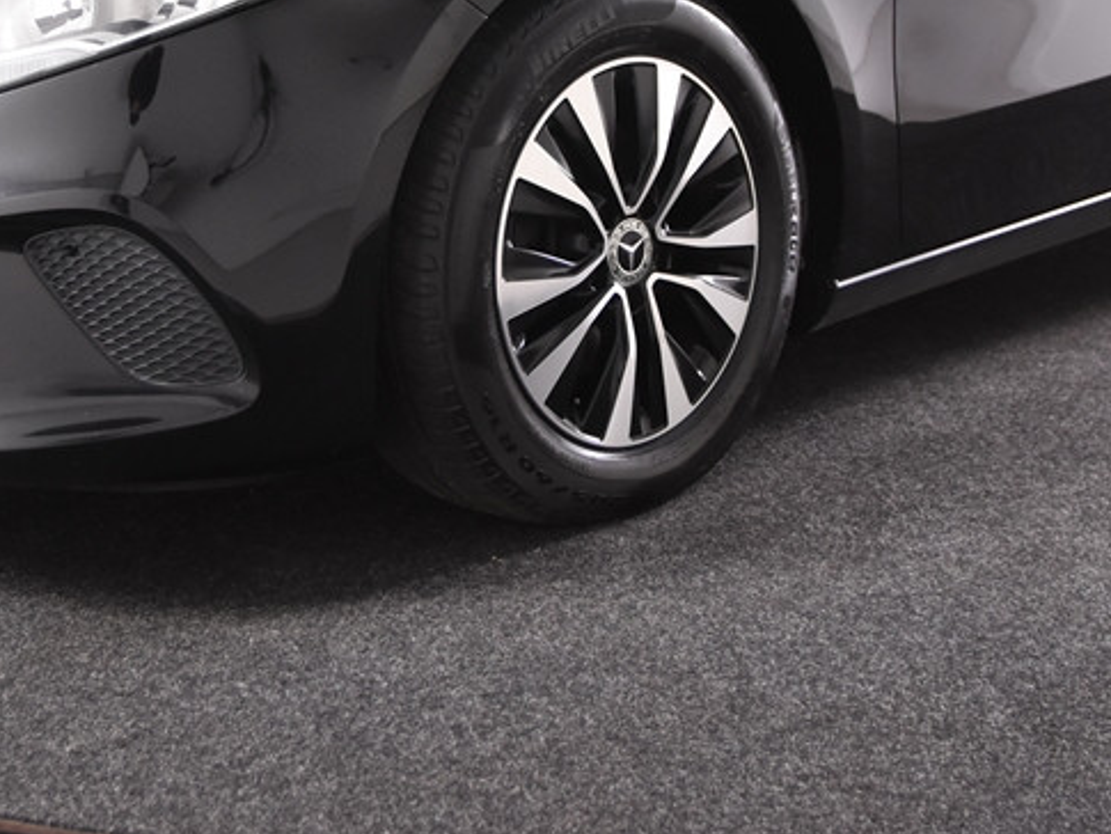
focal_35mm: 67
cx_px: 451
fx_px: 2151
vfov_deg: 21.4
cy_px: 68
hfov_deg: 28.9
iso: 1600
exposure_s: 1/50
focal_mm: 22
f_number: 3.5
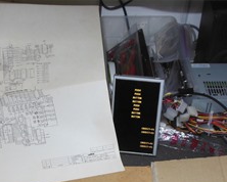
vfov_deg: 25.7
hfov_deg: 32.9
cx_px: 129
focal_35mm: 57
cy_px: 171
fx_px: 383
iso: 125
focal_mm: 5.2
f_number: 3.3
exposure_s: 1/30
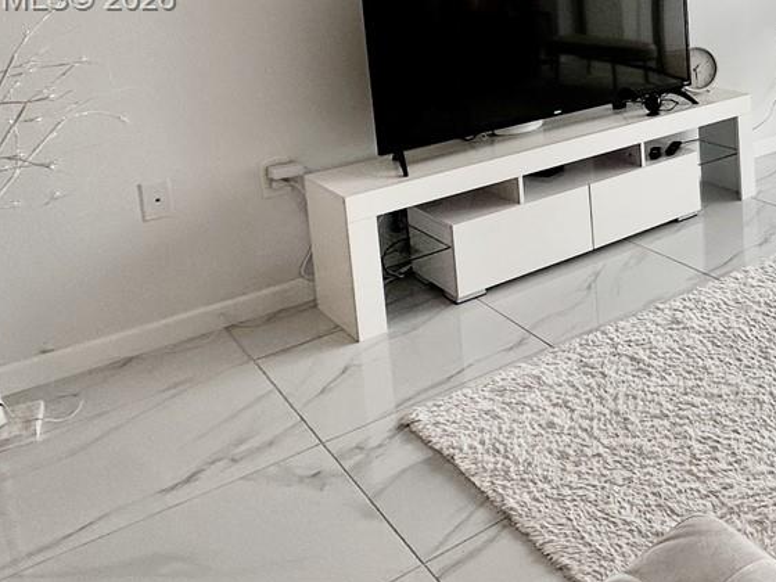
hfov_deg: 38.7
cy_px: 0
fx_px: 897
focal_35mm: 40
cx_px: 852
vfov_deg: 33.0
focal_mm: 2.22
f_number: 2.2
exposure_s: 1/407
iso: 40
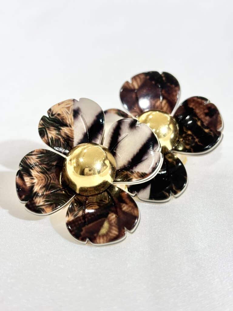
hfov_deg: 28.0
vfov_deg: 36.8
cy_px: 156
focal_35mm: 52
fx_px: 467
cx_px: 116
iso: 40
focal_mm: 5.96
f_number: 1.6
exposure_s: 1/100
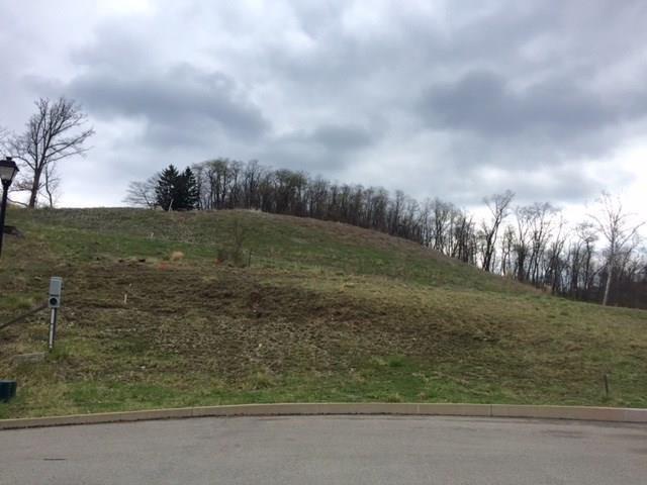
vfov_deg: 48.2
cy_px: 242
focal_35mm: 29
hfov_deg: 61.7
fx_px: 542
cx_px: 324
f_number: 2.2
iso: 32
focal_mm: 4.15
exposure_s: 1/920
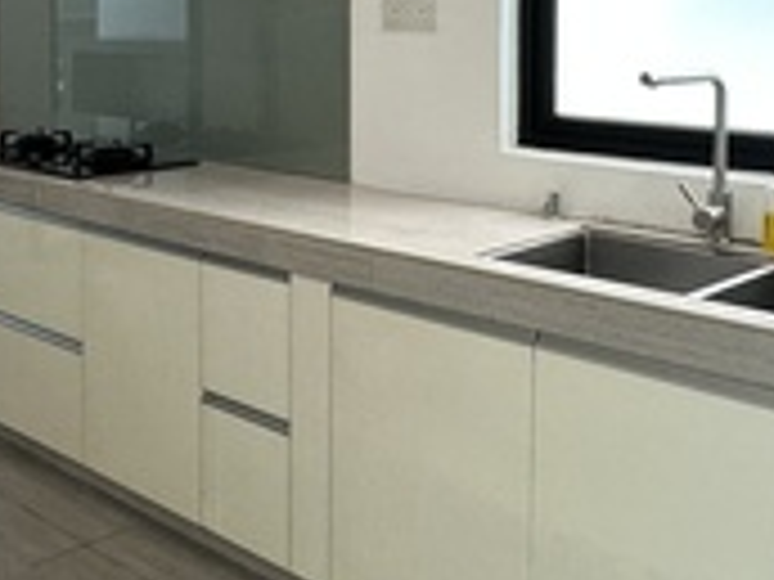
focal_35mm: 52
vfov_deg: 27.0
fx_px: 1163
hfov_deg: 35.9
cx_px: 184
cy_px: 54
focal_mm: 2.22
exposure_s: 1/100
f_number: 2.2
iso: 100
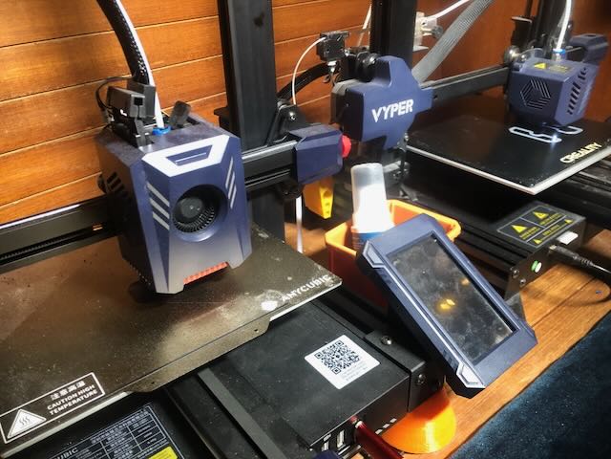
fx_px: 494
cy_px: 230
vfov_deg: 49.7
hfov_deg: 63.4
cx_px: 306
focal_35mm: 28
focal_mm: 4
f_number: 1.8
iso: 80
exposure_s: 1/15
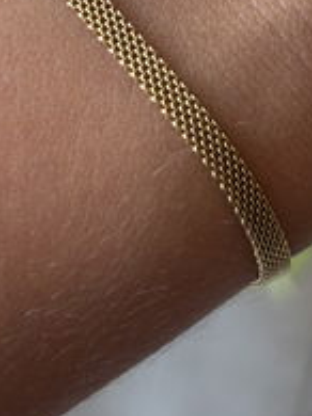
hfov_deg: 10.4
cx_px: 154
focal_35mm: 142
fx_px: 1708
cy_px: -44
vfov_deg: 13.6
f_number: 1.6
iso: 50
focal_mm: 5.96
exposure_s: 1/64
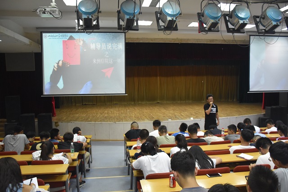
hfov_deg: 62.0
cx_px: 144
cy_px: 96
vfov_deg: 43.6
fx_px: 240
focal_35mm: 30
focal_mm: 20
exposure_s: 1/60
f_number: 3.5
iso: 2000
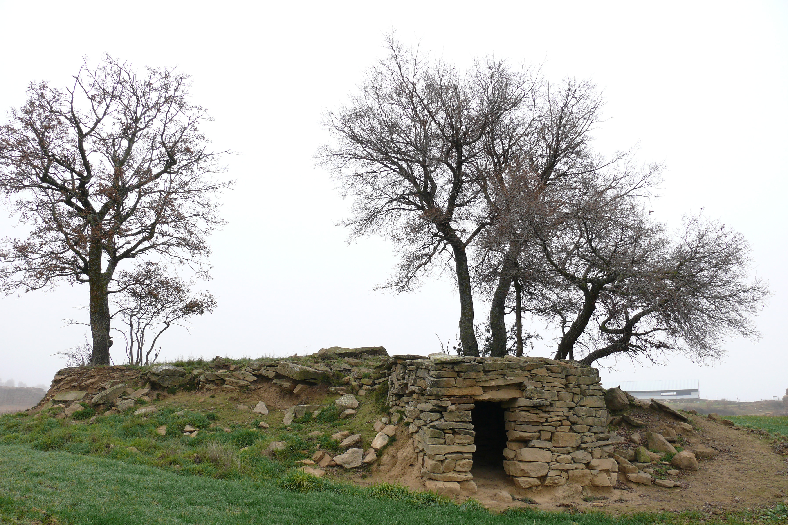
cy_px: 277
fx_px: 810
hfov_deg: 51.9
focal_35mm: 37
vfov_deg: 35.9
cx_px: 393
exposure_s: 1/125
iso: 100
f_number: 3.6
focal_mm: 7.4
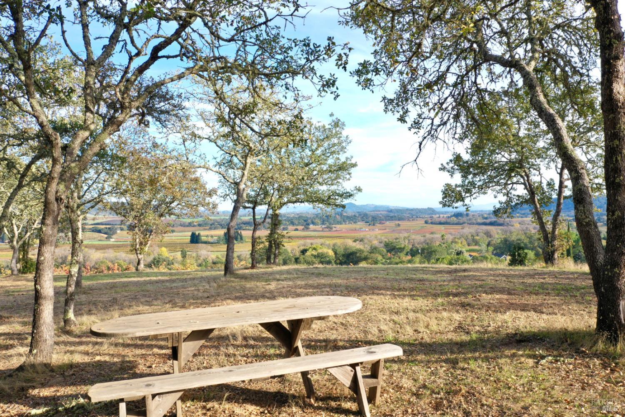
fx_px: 486
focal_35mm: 28
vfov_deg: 46.4
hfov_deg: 65.5
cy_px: 208
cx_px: 312
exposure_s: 1/120
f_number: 6.3
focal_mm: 10.26
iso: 100
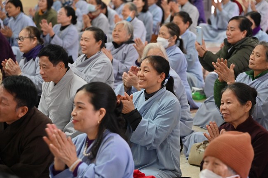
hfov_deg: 18.3
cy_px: 89
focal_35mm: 112
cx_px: 134
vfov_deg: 12.2
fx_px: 833
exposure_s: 1/100
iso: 3200
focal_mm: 112
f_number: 5
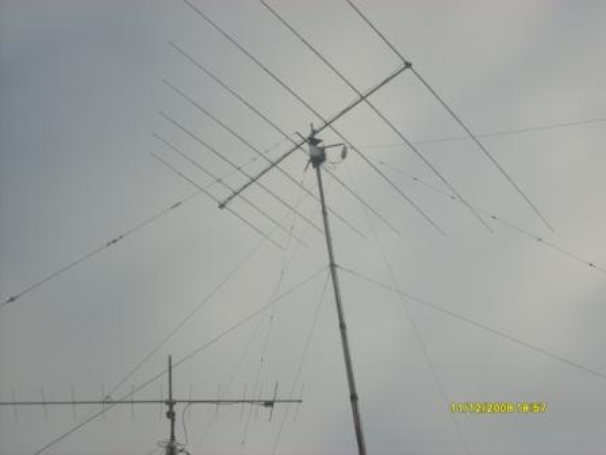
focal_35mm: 43
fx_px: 753
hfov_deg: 43.9
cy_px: 228
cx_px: 303
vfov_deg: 33.6
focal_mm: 7.2
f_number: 7.7
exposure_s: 1/250
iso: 80
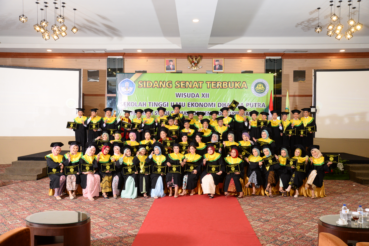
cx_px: 184
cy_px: 123
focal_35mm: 31
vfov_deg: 42.3
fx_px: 318
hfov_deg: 60.3
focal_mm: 31
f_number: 5.6
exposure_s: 1/125
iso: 1600
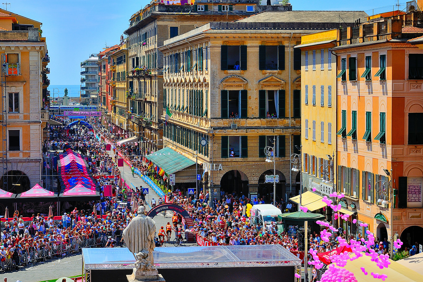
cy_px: 141
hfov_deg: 26.0
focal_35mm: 78
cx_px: 212
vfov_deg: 17.5
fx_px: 916
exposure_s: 1/50
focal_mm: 52
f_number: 8
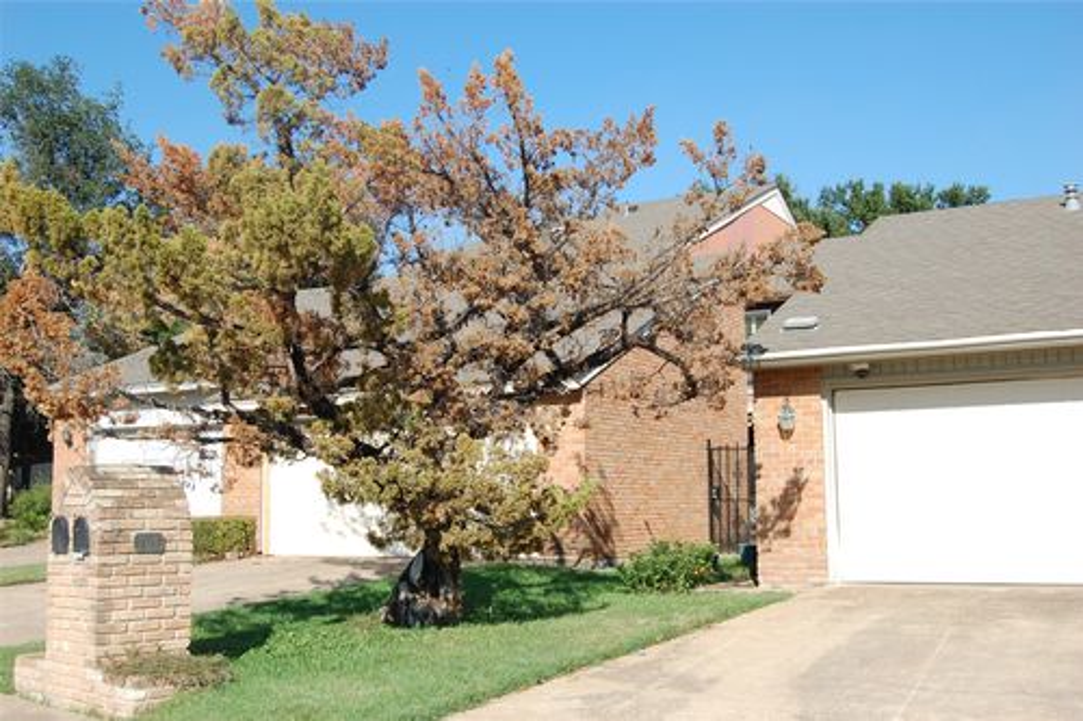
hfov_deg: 49.6
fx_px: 1173
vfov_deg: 34.2
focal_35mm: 39
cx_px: 542
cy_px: 360
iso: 200
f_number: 9
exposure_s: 1/320
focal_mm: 26
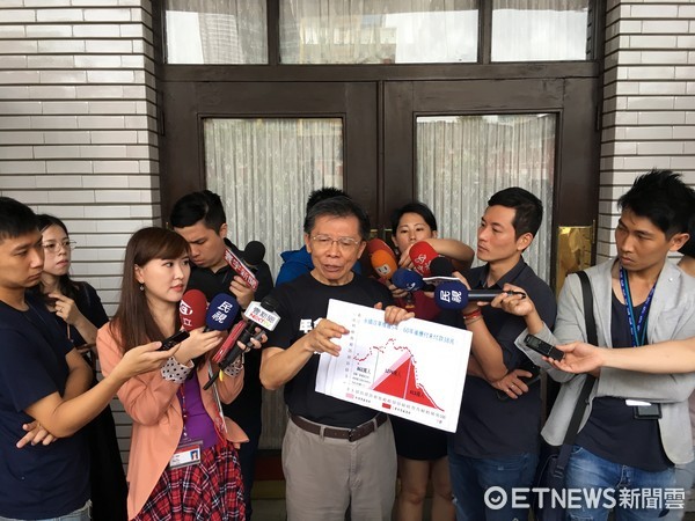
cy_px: 260
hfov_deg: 61.7
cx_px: 348
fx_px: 582
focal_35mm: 29
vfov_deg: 48.2
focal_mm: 4.15
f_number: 2.2
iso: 32
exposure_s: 1/30
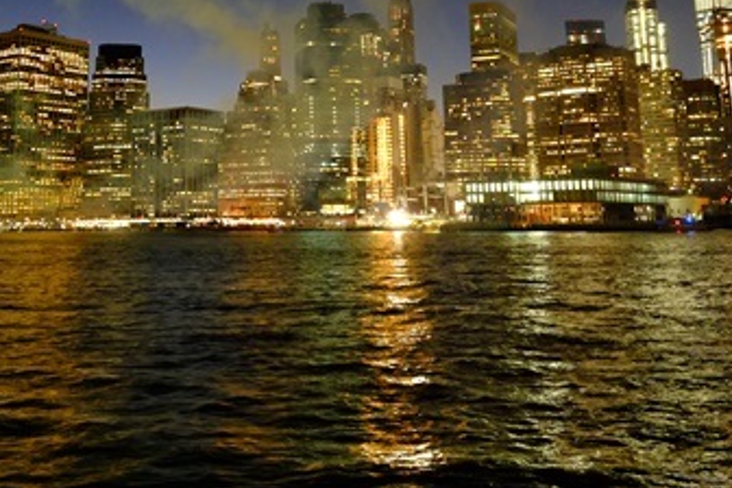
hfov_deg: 43.1
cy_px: 7
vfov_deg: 28.2
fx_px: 915
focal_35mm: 45
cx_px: 259
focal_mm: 14
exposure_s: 1/4
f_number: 2.8
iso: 1600
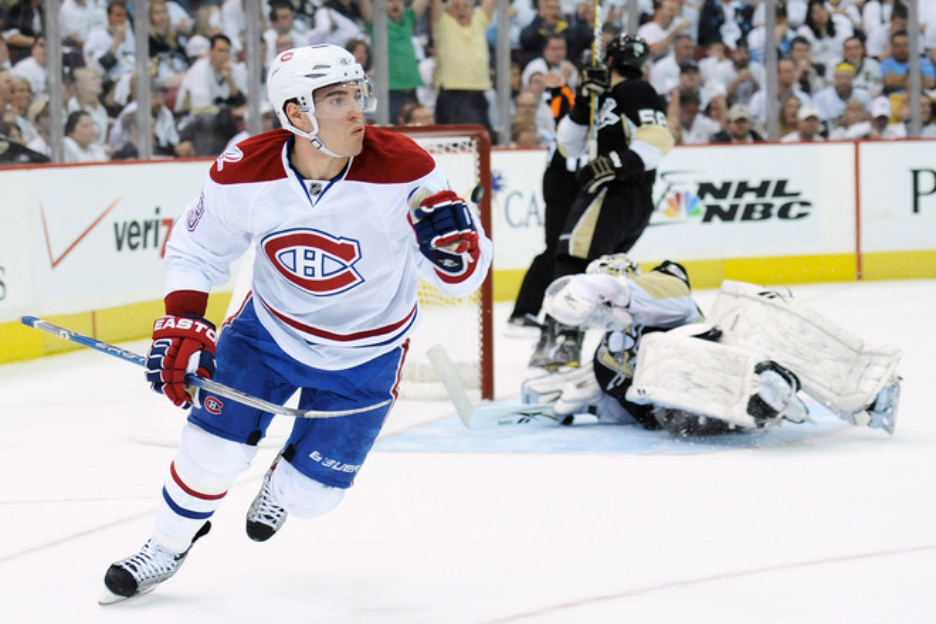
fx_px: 2028
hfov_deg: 26.0
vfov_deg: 17.5
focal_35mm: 78
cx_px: 468
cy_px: 312
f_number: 2.8
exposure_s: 1/800
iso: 2500
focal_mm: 78
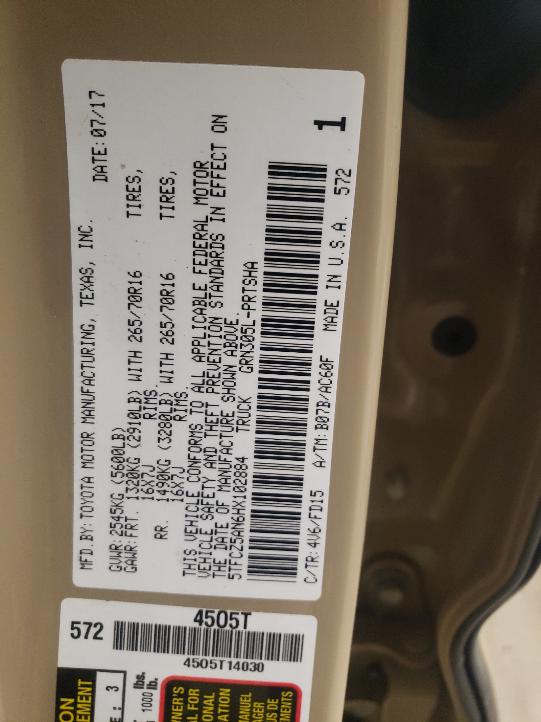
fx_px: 542
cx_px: 270
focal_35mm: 26
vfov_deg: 67.3
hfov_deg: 53.1
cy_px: 361
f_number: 1.5
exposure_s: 1/40
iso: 262
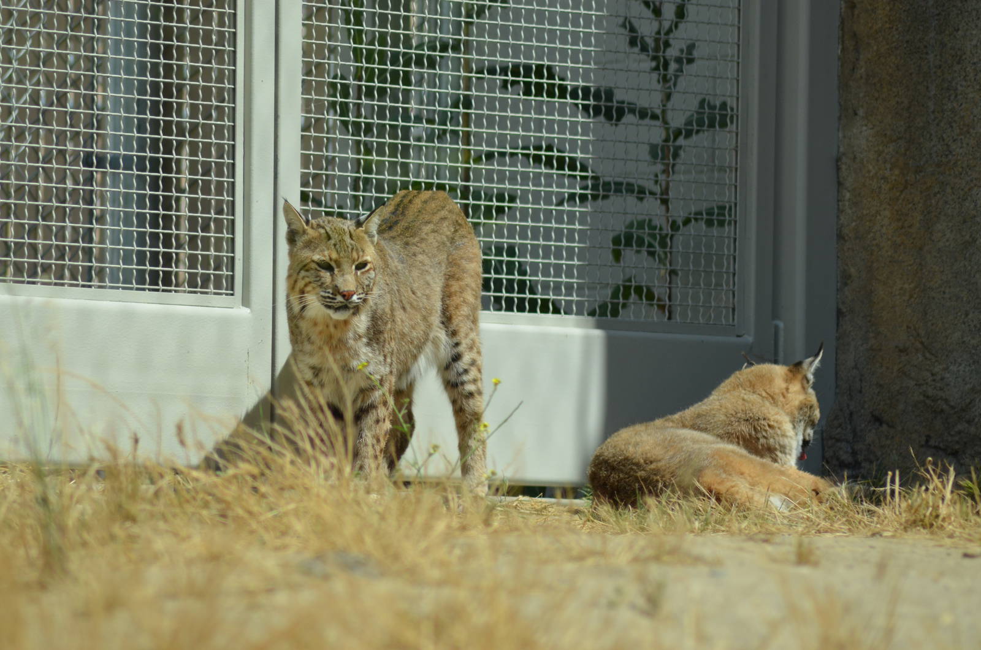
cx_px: 490
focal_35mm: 330
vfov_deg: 4.1
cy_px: 325
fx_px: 8975
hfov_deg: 6.3
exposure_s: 1/2000
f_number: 5.6
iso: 360
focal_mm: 220
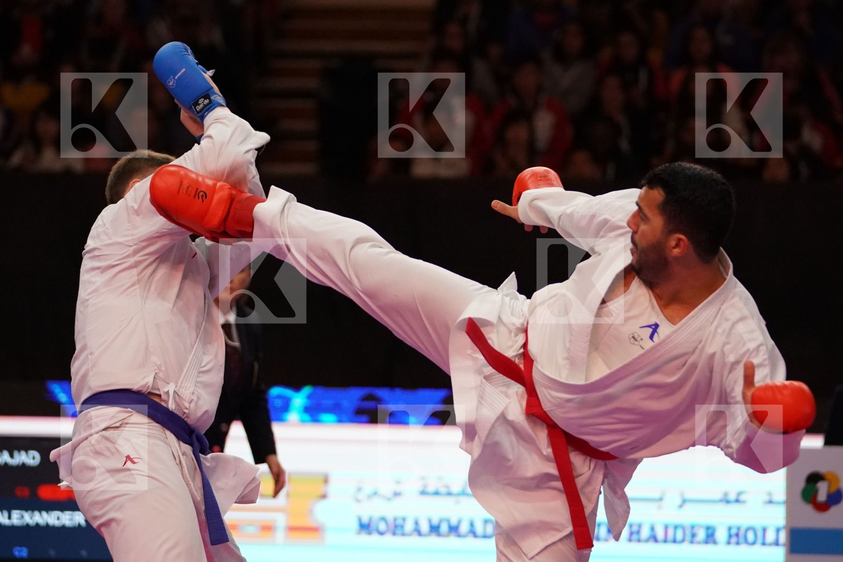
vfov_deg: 7.2
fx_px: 4496
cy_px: 281
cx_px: 422
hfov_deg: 10.7
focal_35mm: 192
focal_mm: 128
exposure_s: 1/1000
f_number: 2.8
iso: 5000
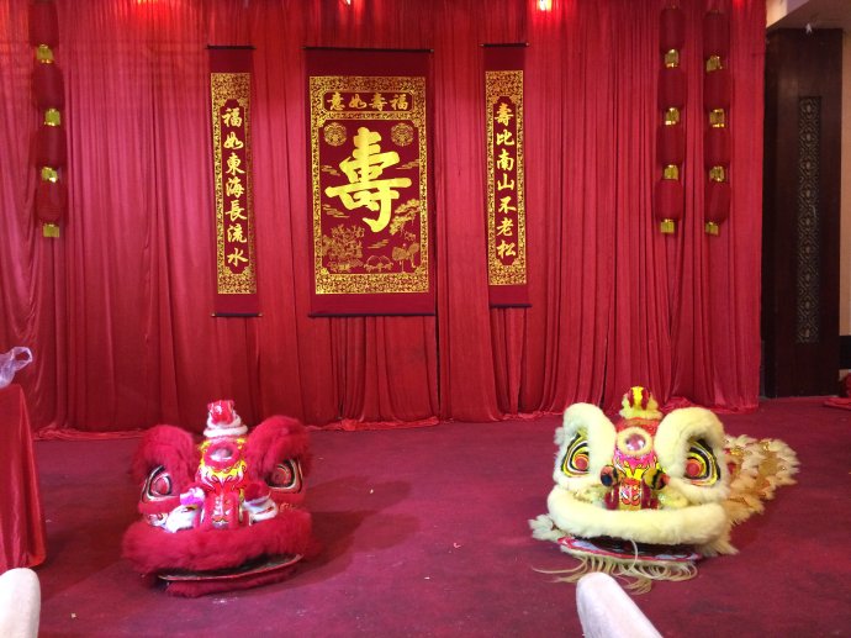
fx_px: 713
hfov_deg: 61.7
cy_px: 319
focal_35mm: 29
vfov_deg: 48.2
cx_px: 426
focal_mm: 4.15
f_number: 2.2
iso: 250
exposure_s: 1/33
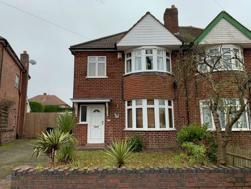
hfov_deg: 67.3
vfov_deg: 53.1
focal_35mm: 26
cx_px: 126
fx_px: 189
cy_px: 94
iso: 25
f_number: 1.8
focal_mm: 4.25
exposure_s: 1/161
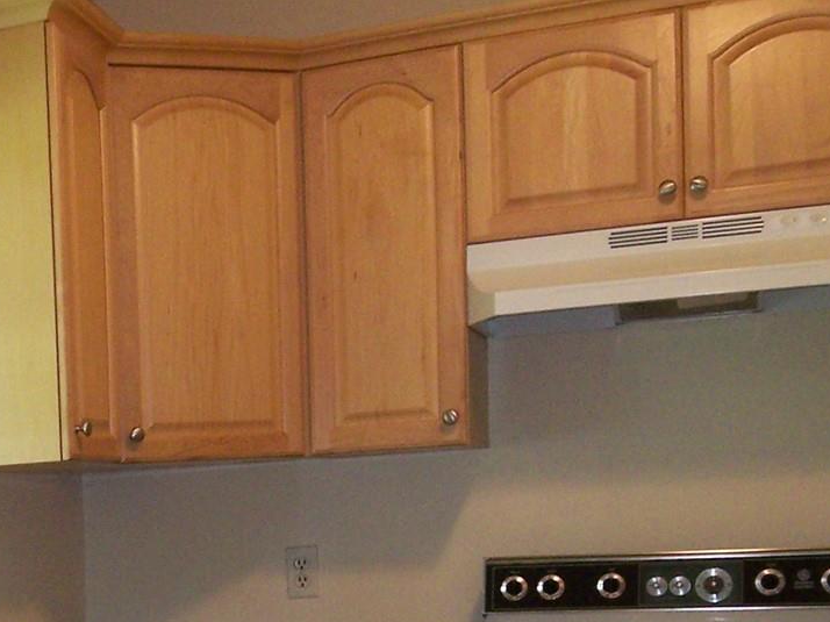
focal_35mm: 66
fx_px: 1582
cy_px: 687
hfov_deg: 26.5
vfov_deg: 21.1
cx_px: -141
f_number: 2.8
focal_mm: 3.8
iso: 125
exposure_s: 1/30
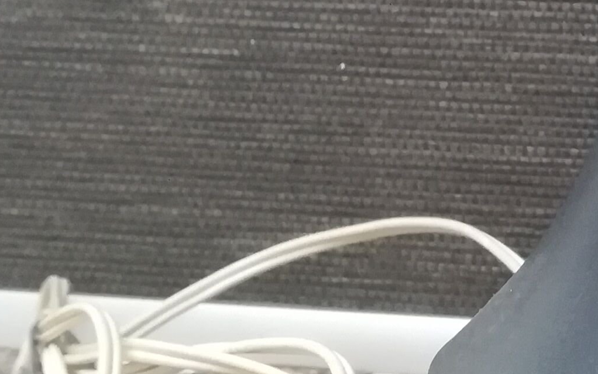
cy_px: 43
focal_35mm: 107
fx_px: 1744
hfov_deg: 18.3
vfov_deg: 12.2
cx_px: 752
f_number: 2.2
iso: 500
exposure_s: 1/20
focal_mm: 3.83
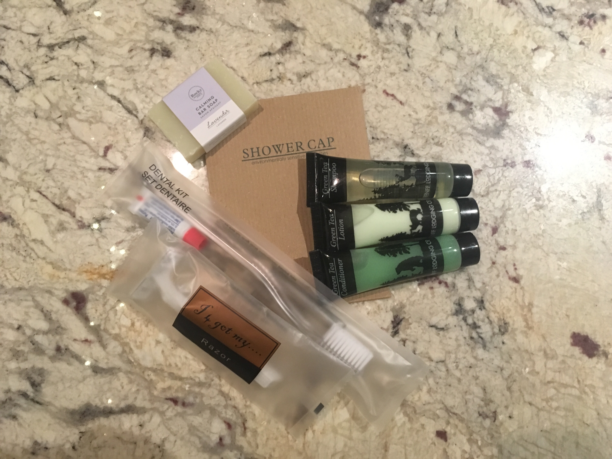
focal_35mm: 29
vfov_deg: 48.2
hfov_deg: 61.7
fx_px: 513
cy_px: 230
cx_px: 306
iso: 250
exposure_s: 1/15
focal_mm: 4.15
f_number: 2.2
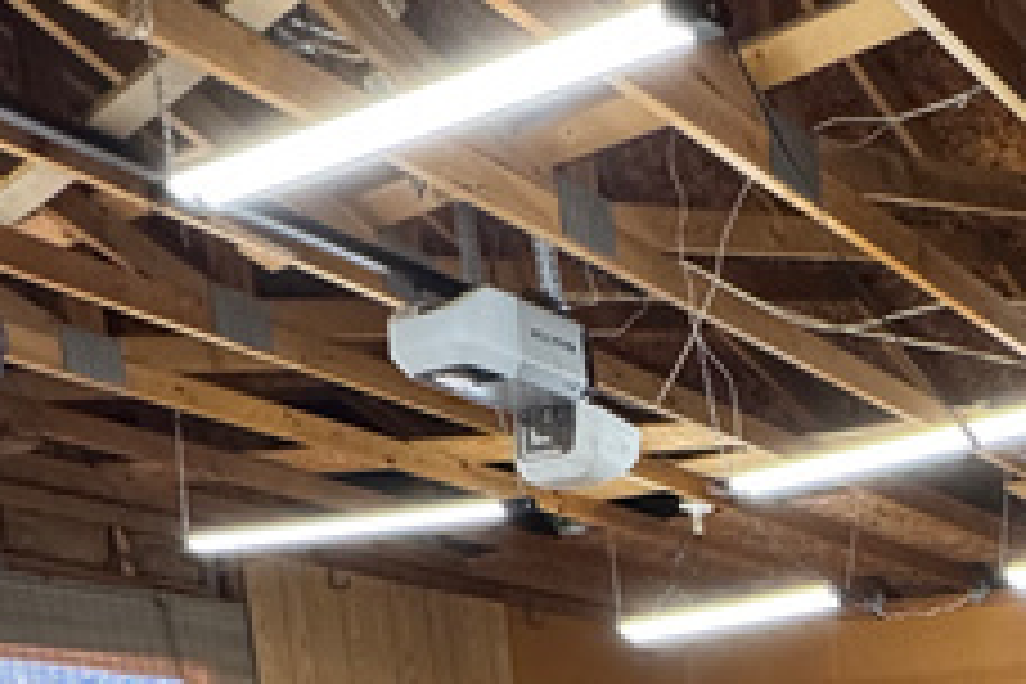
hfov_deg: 33.5
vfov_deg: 20.5
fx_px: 1396
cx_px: 1206
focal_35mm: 49
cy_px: 1188
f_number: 2.2
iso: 250
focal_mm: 2.22
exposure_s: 1/120
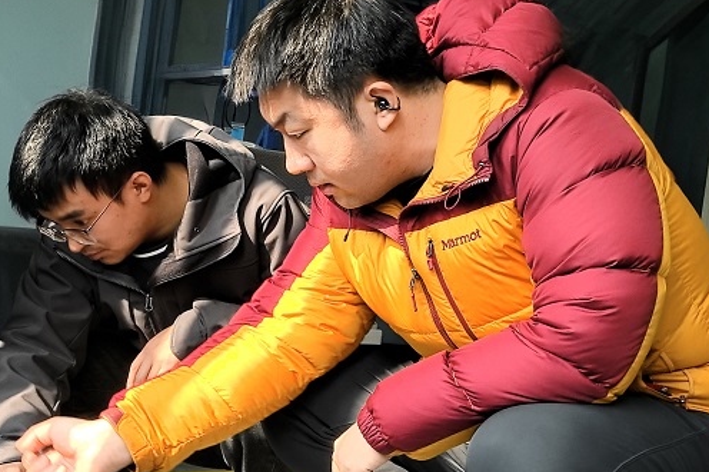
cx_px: 323
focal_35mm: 68
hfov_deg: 29.7
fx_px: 1338
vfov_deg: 20.0
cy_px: 279
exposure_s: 1/100
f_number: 4
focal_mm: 7
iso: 125
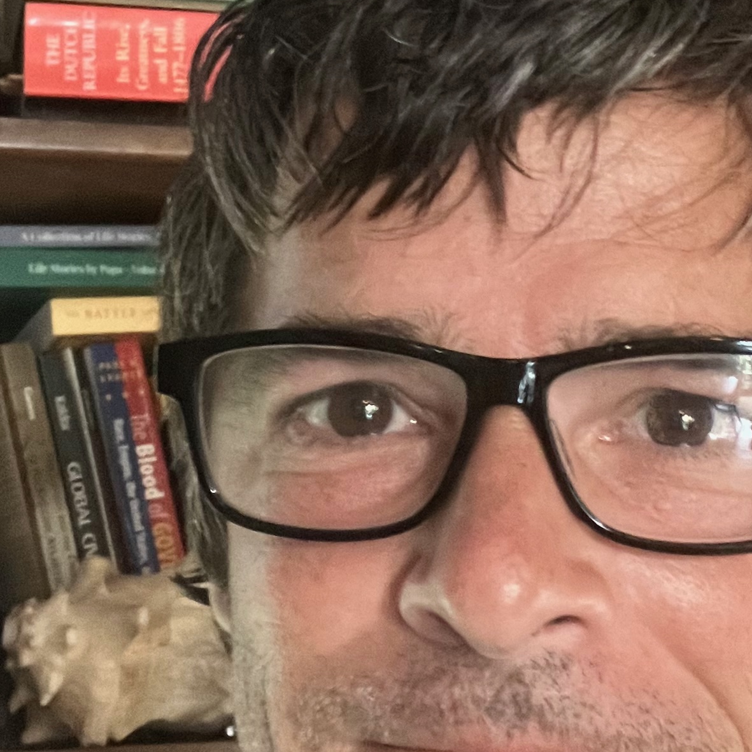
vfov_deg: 23.3
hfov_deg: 23.3
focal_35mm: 74
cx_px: 484
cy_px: 262
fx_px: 1819
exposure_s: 1/20
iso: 640
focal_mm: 2.87
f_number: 2.2
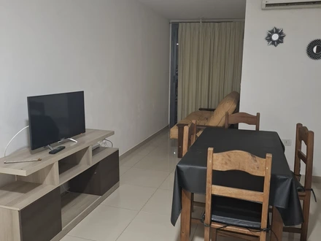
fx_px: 213
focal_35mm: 23
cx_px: 160
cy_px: 120
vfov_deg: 58.9
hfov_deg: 73.9
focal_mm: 5.54
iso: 500
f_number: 1.8
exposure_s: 1/25
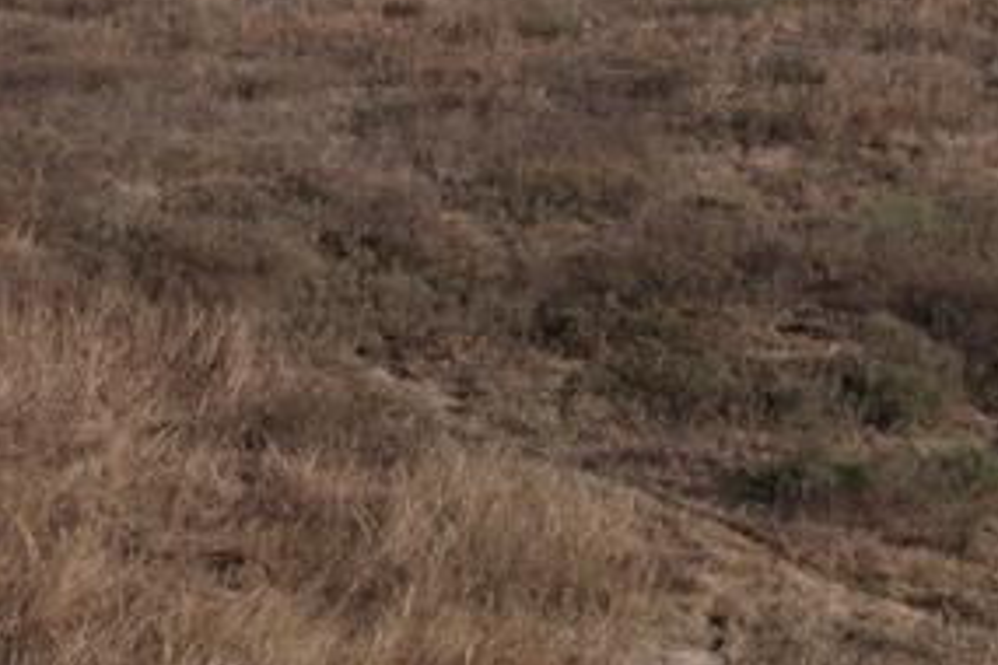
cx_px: 130
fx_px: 2190
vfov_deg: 16.3
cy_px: -208
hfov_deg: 25.0
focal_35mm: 79
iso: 120
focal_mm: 8.38
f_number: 2.8
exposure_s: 1/2000
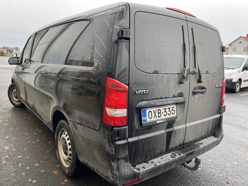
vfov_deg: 53.1
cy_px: 93
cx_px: 124
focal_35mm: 26
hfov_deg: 67.3
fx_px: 186
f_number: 1.6
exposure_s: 1/121
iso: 100
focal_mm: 4.2
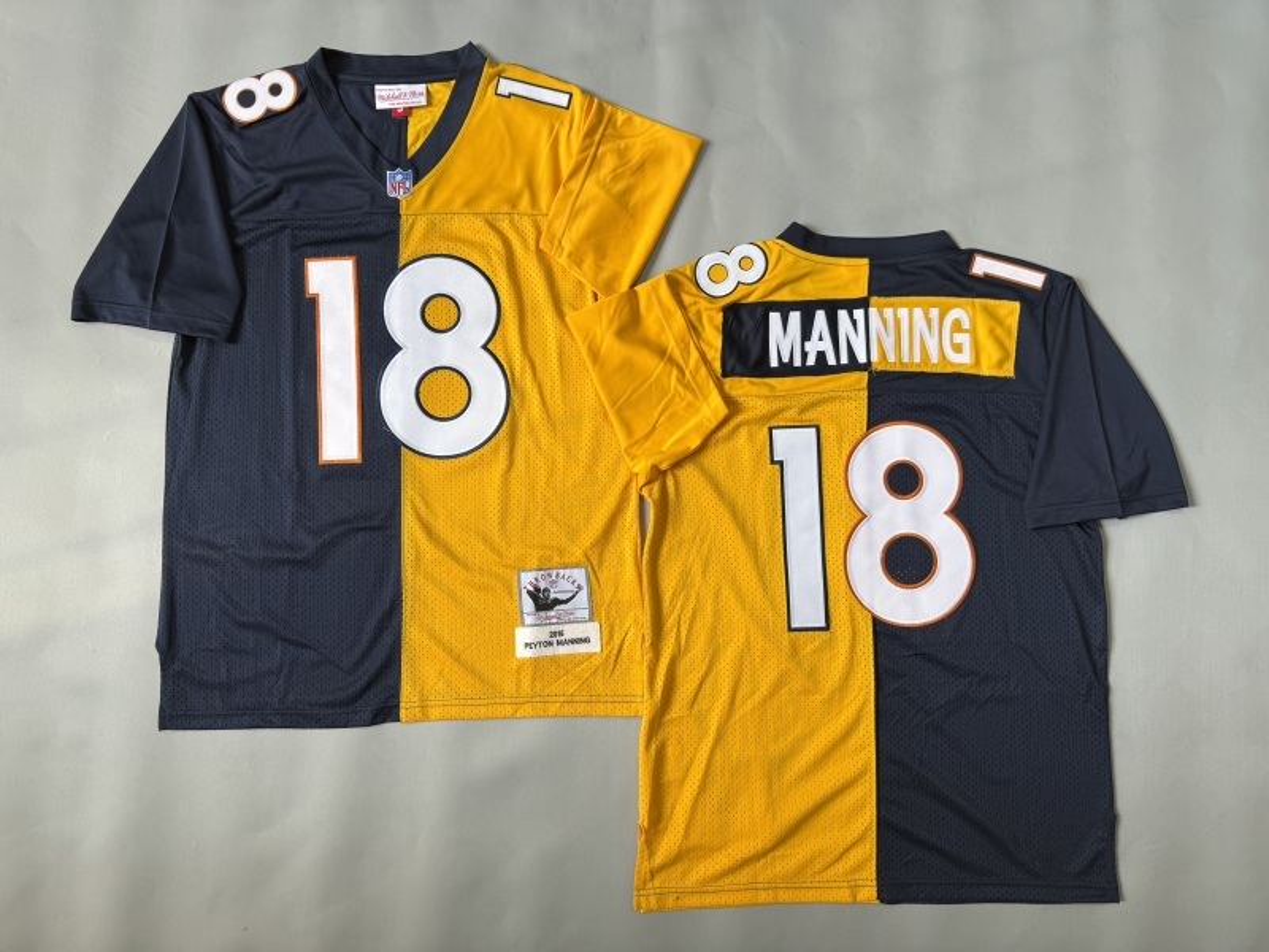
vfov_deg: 56.8
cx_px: 634
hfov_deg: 71.6
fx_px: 880
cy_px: 476
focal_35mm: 24
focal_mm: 6.76
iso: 100
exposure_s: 1/121
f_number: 1.78
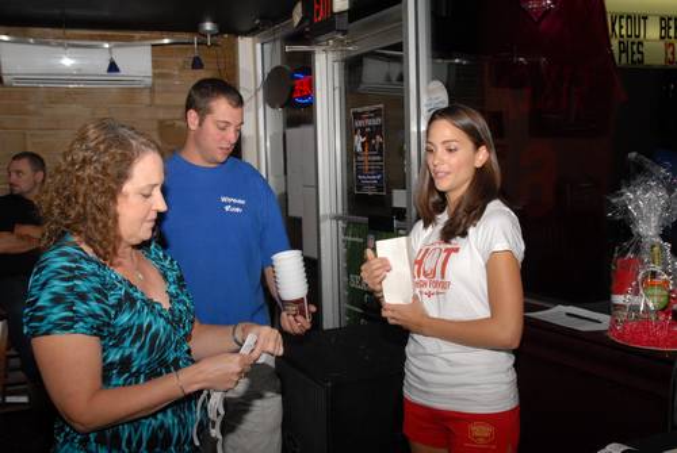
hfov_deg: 49.5
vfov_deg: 34.3
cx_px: 338
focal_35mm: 39
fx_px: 734
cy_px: 226
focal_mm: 26
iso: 500
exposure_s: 1/60
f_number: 8
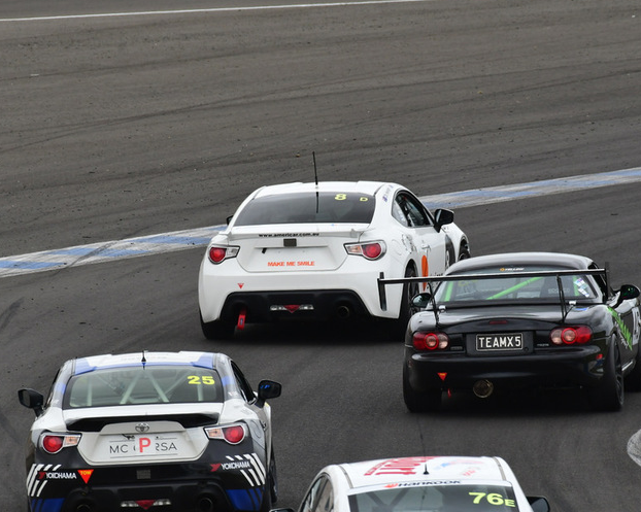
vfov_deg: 1.7
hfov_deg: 2.1
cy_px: 268
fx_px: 17180
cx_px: 341
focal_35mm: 906
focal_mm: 500
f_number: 11
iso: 640
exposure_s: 1/640
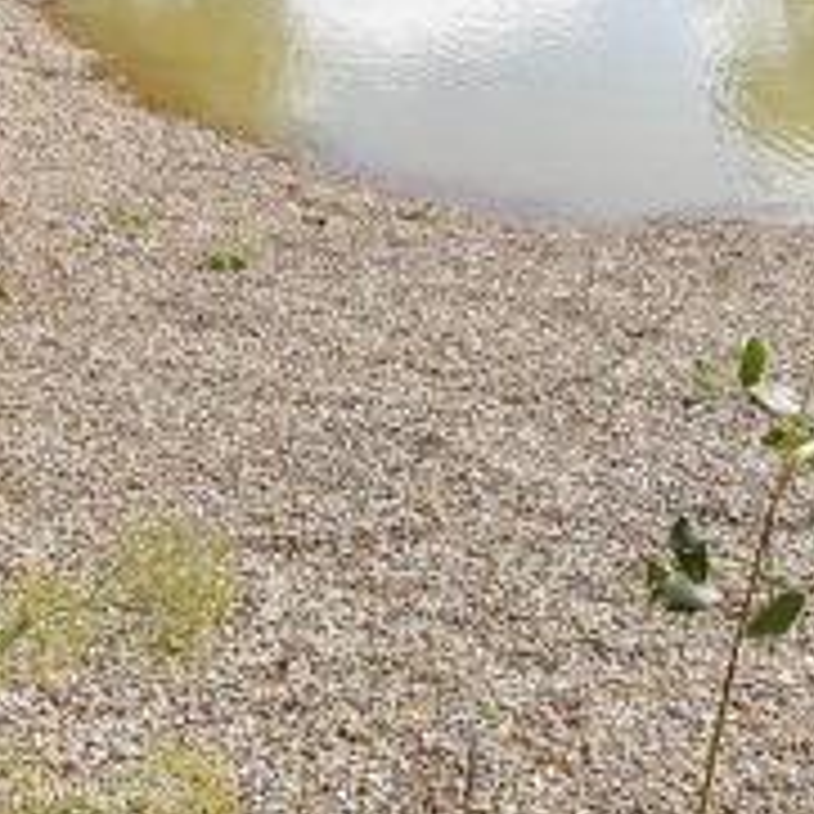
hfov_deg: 23.9
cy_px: -353
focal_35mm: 72
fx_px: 1916
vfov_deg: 20.9
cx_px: 499
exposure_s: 1/250
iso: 160
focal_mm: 10
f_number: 8
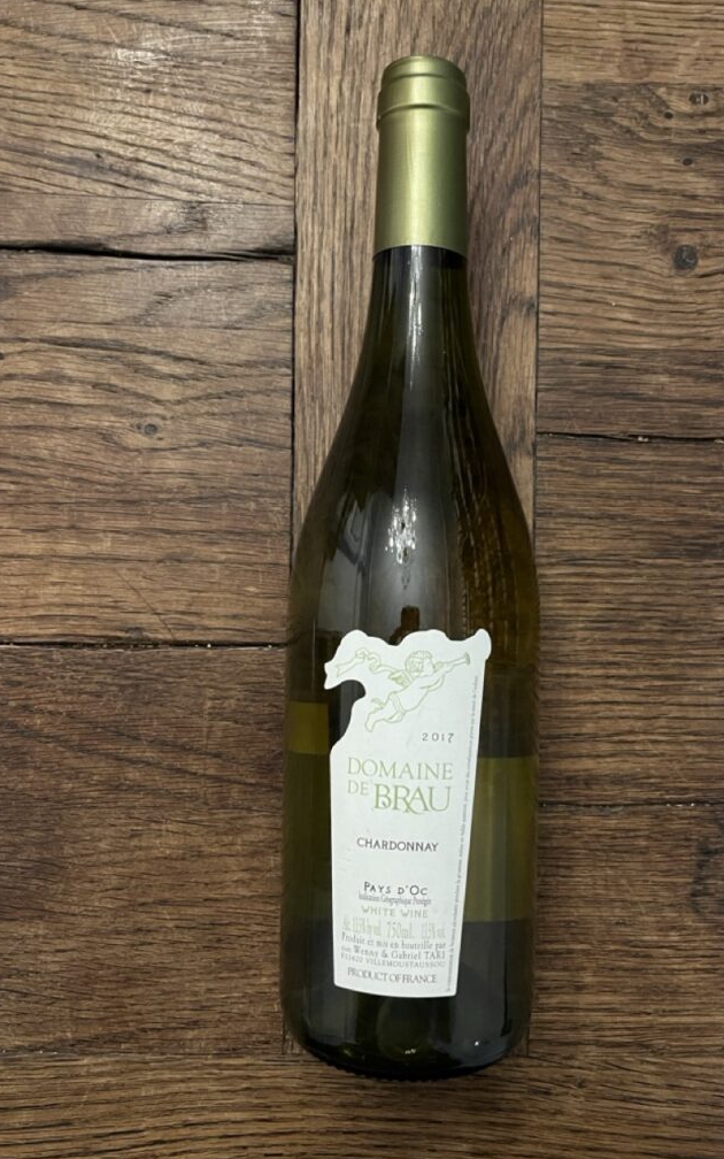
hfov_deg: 44.4
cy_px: 585
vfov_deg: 66.5
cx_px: 410
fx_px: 884
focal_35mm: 28
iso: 500
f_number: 1.6
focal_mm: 5.1
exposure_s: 1/60
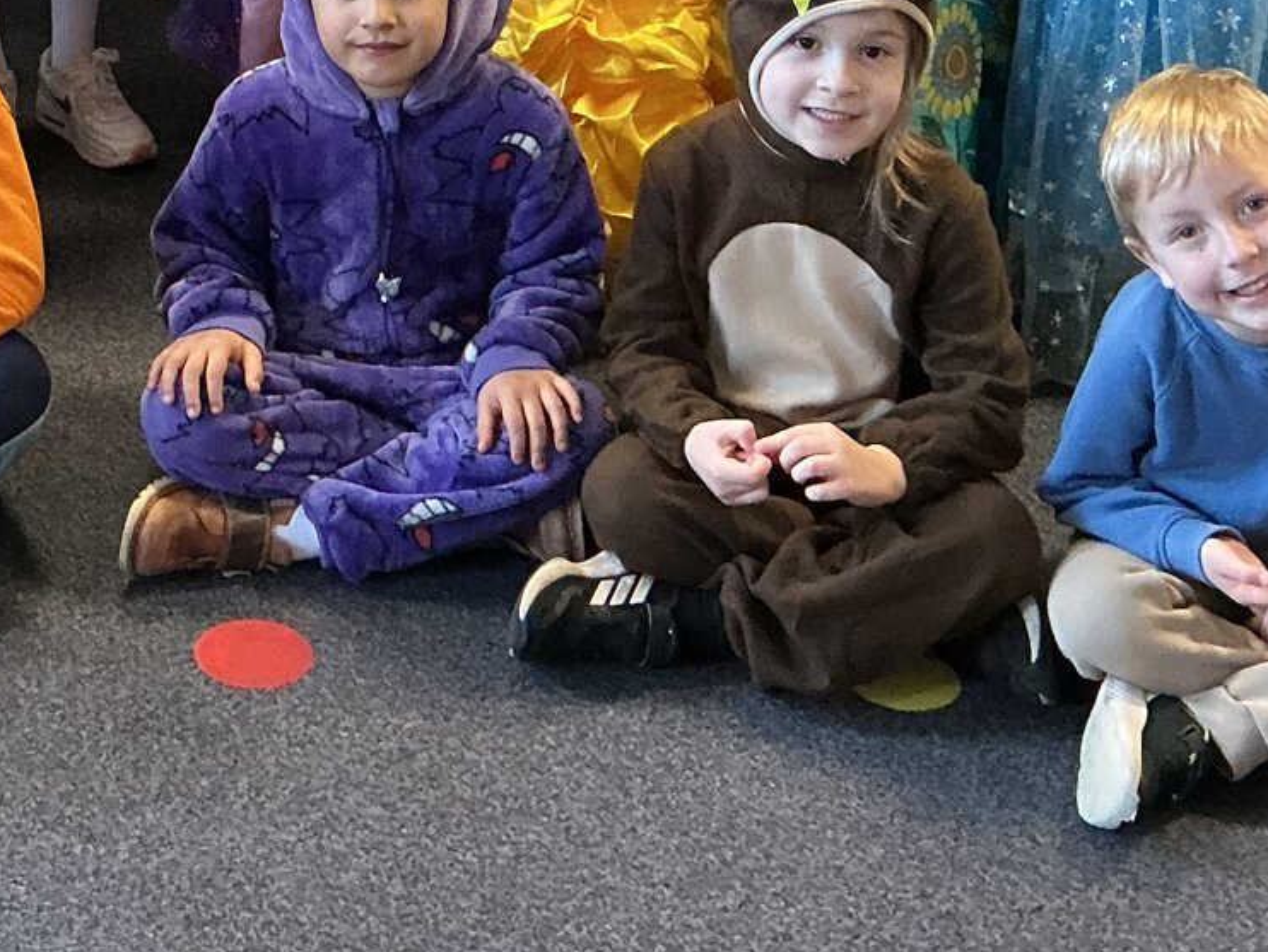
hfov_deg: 23.9
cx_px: 202
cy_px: -340
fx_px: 2931
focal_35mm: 80
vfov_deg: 17.2
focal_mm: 3
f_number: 1.8
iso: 160
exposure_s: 1/50
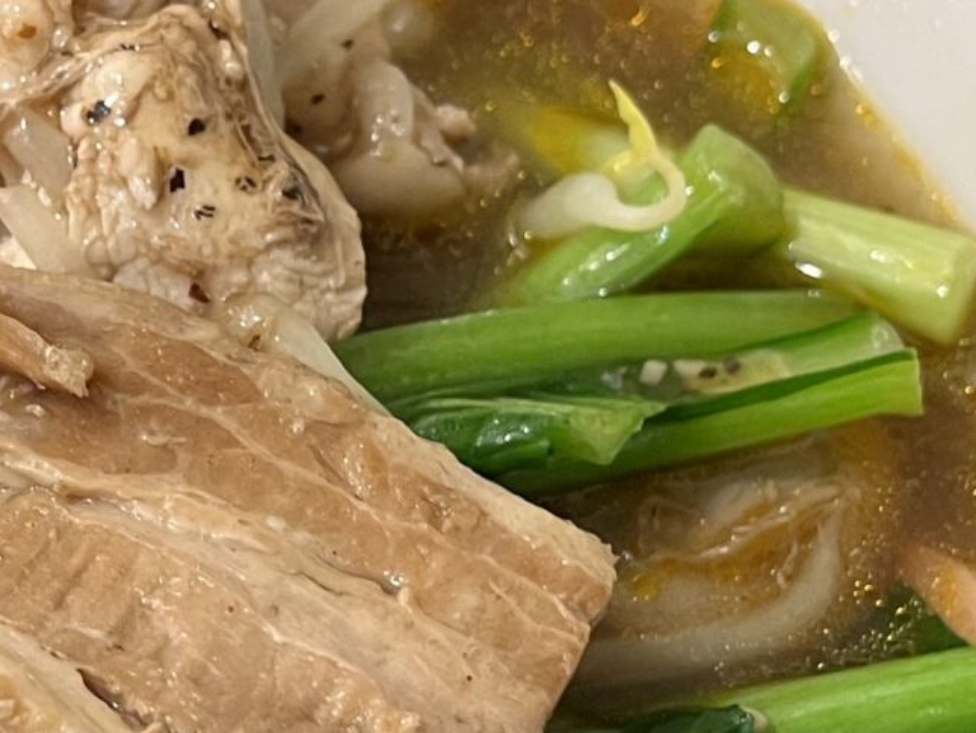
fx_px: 2905
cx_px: -5
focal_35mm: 103
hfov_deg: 18.6
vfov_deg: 14.3
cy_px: 532
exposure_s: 1/50
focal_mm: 5.1
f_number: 1.6
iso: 125
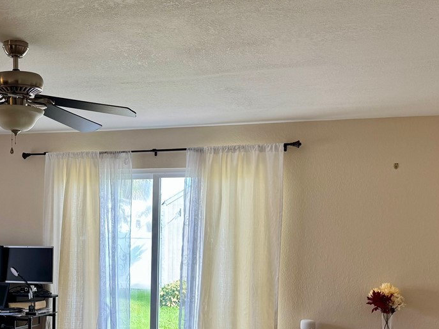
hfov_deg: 33.3
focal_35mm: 56
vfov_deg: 25.7
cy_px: 255
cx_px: 81
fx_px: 710
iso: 50
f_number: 1.78
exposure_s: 1/121
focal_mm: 6.76
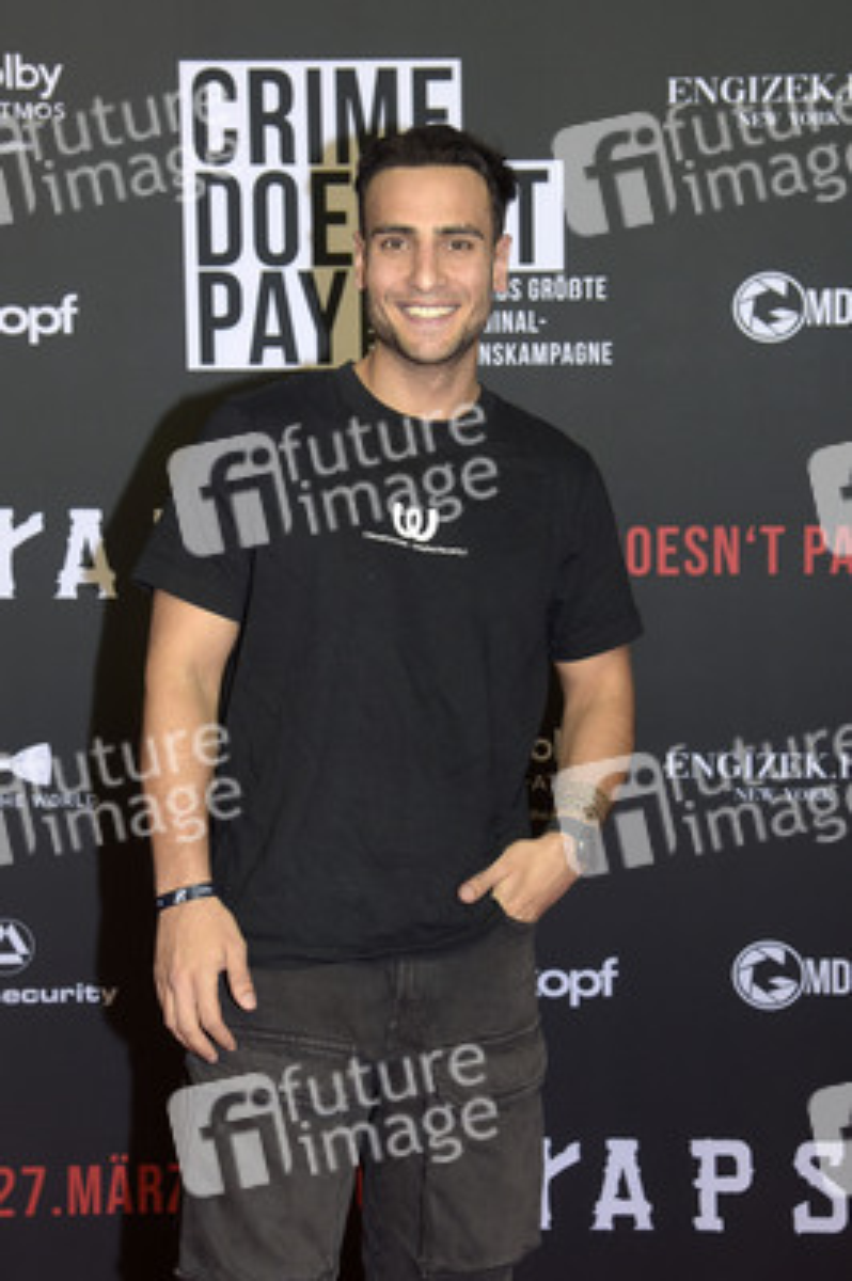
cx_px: 426
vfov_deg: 38.2
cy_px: 640
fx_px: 1849
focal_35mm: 52
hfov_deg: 25.9
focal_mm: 52
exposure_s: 1/250
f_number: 4.5
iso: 500
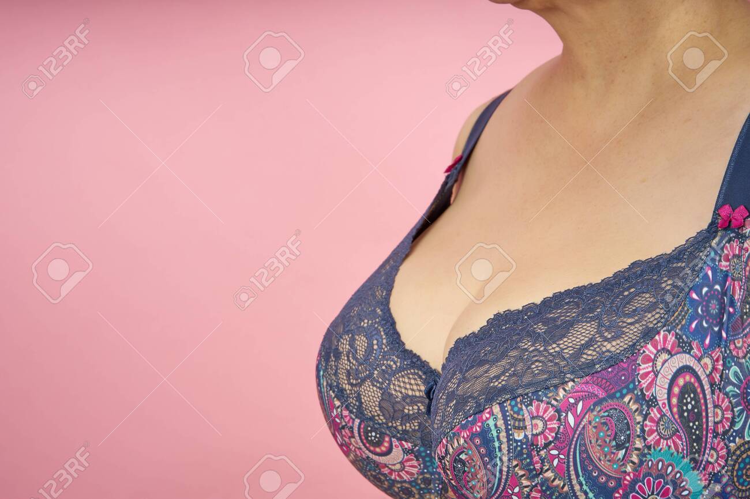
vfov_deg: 16.1
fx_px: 1770
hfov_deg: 23.9
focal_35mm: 85
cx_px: 375
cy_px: 250
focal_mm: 85
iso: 125
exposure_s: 1/250
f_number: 14
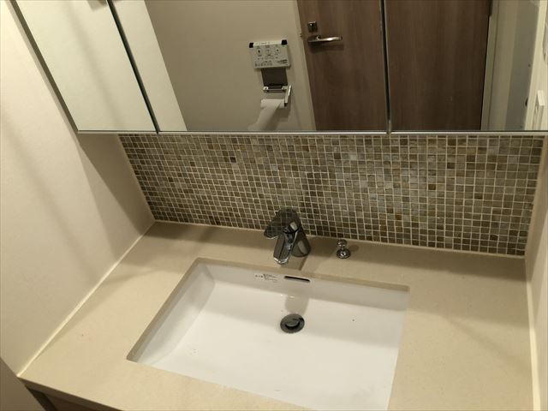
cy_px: 206
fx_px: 443
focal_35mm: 28
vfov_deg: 49.7
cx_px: 274
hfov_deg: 63.4
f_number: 1.8
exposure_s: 1/20
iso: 40
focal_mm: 3.99
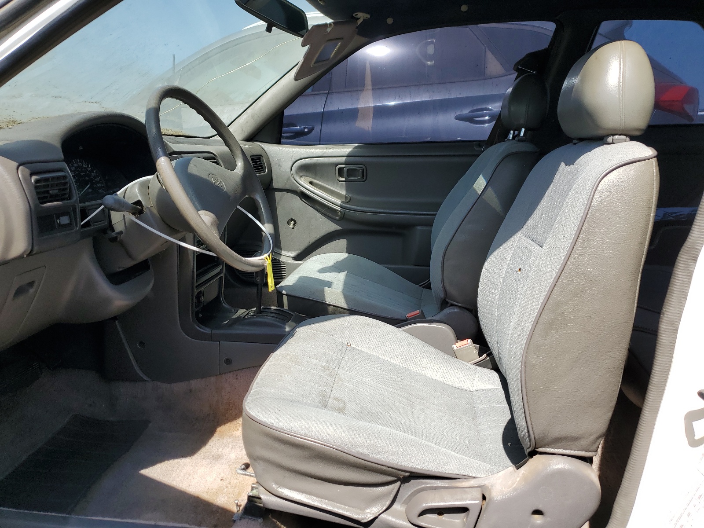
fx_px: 529
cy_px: 264
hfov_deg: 67.3
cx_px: 352
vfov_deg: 53.1
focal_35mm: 26
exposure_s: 1/1429
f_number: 1.5
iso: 50
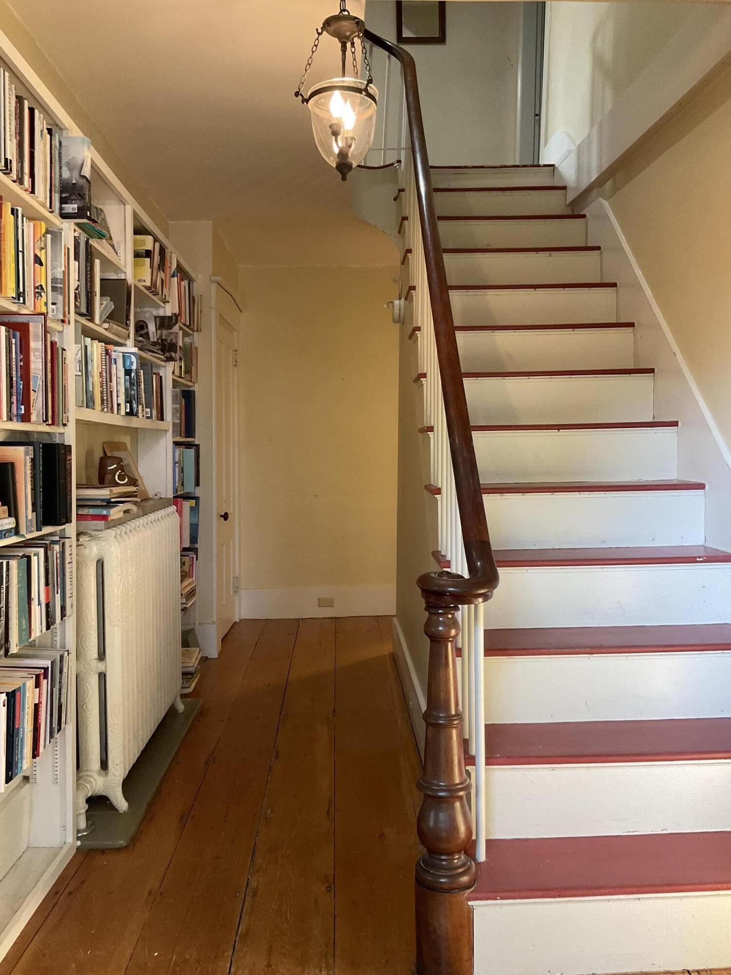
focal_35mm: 29
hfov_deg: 48.2
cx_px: 366
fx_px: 817
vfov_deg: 61.7
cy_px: 488
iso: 200
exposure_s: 1/60
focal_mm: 3
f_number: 1.8
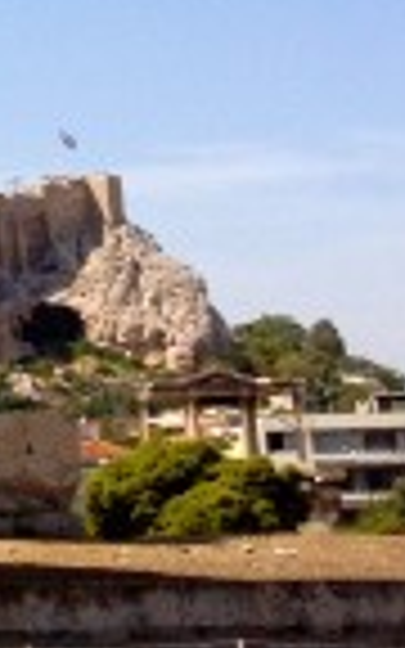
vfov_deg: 11.6
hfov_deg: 6.8
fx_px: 3179
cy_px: 104
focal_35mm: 180
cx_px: -677
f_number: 2.4
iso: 64
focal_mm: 4.28
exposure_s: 1/1783
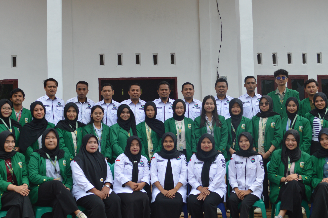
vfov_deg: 25.5
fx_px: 482
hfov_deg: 37.5
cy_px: 102
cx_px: 160
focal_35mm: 53
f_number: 5.6
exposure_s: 1/125
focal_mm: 26
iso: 110
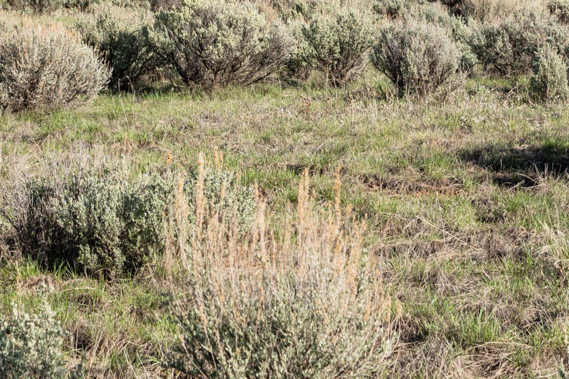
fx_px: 2687
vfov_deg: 8.0
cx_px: 77
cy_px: -82
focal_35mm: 170
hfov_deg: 12.0
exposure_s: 1/400
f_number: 8
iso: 100
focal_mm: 58
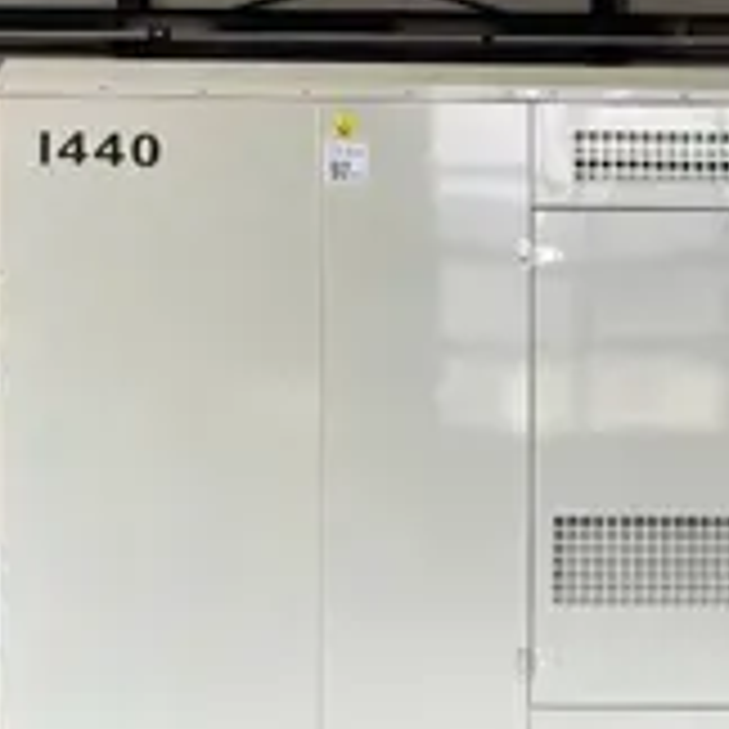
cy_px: 468
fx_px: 1620
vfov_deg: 25.3
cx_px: 855
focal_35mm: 68
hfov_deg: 23.4
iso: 40
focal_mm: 4.2
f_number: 1.6
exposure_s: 1/100
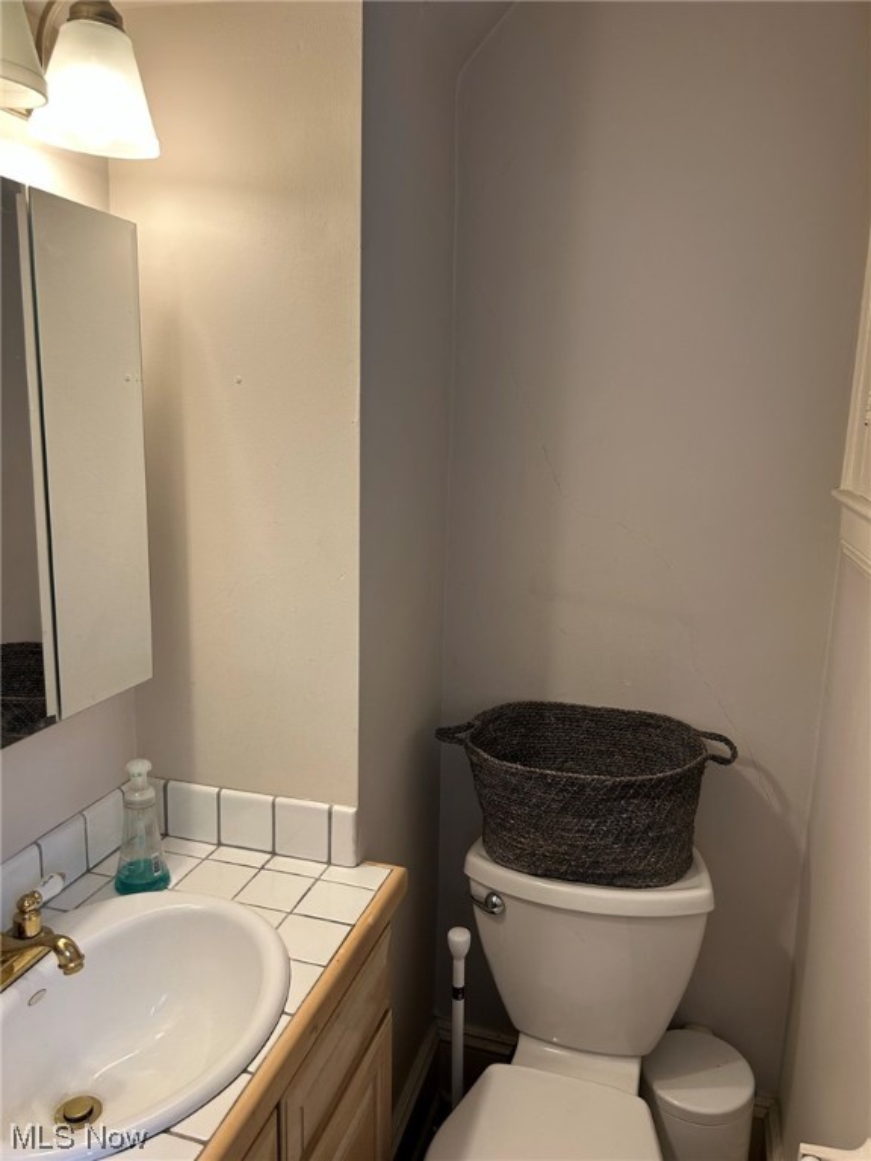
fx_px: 872
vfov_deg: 67.3
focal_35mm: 26
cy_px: 580
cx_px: 436
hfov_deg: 53.1
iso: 80
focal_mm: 5.7
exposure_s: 1/120
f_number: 1.5
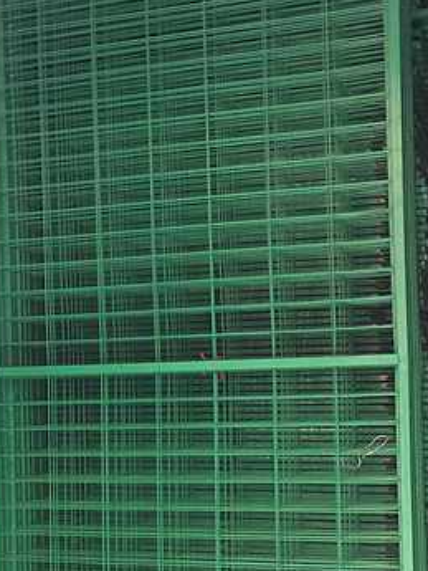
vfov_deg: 34.1
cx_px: 207
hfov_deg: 26.1
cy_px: 375
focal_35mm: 56
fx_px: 923
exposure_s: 1/4
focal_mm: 4.15
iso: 100
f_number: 2.2
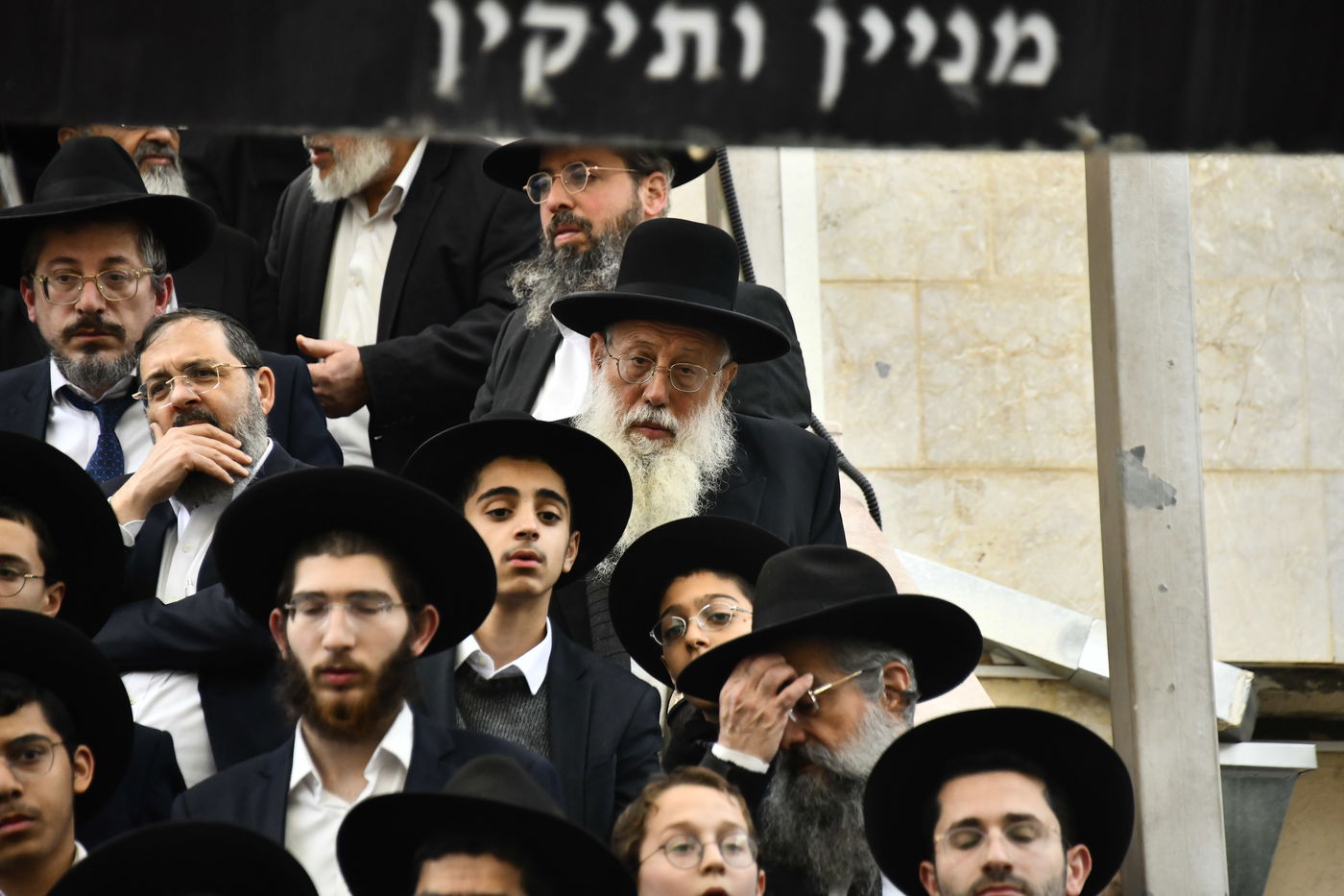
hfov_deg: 9.0
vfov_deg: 6.0
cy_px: 448
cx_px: 672
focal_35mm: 230
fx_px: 8585
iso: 1250
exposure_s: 1/400
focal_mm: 230
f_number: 5.6
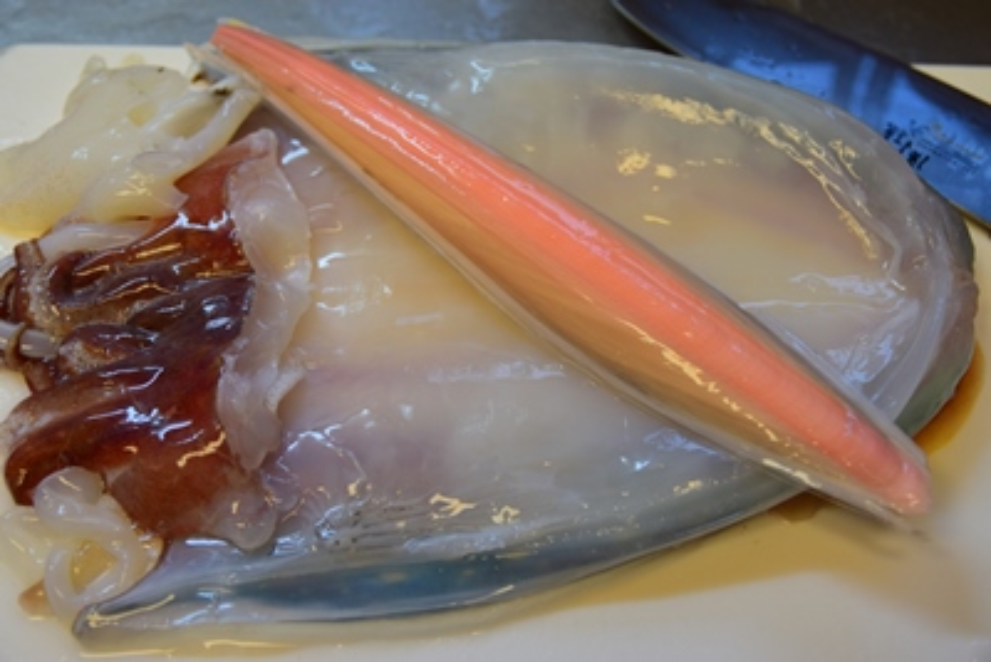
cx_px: 496
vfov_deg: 26.5
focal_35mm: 51
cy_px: 331
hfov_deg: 38.9
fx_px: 1404
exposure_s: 1/50
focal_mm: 34
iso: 200
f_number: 3.5
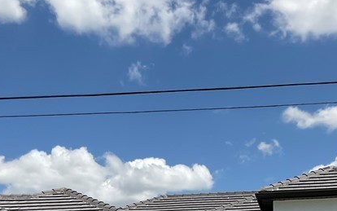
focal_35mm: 76
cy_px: 280
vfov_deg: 16.2
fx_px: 698
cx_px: 201
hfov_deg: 27.1
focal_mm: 3
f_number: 1.8
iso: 16
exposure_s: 1/2959
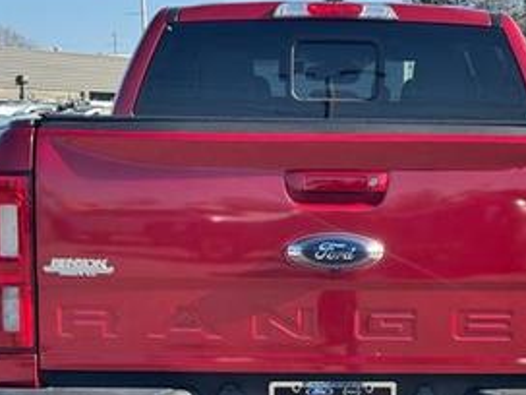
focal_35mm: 89
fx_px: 1352
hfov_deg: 21.9
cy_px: 310
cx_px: 364
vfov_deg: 16.5
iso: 64
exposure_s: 1/1215
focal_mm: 6.76
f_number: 1.78
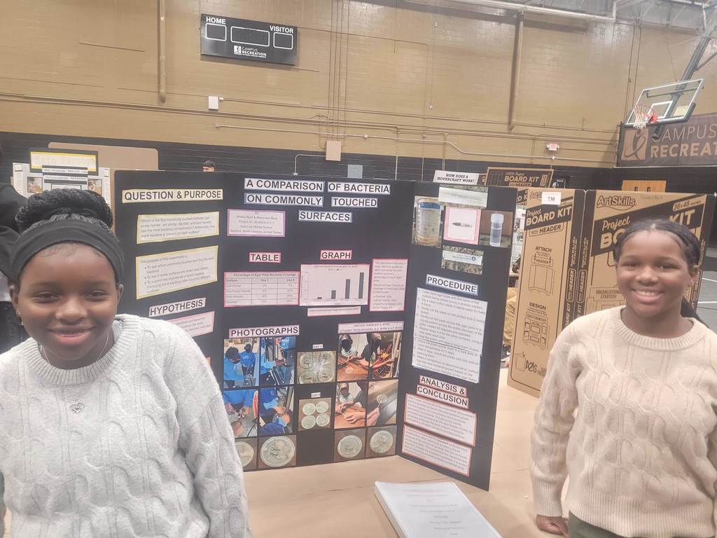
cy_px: 269
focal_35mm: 26
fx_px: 539
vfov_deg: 53.1
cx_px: 358
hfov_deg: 67.3
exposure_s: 1/40
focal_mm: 5.4
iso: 320
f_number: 1.8
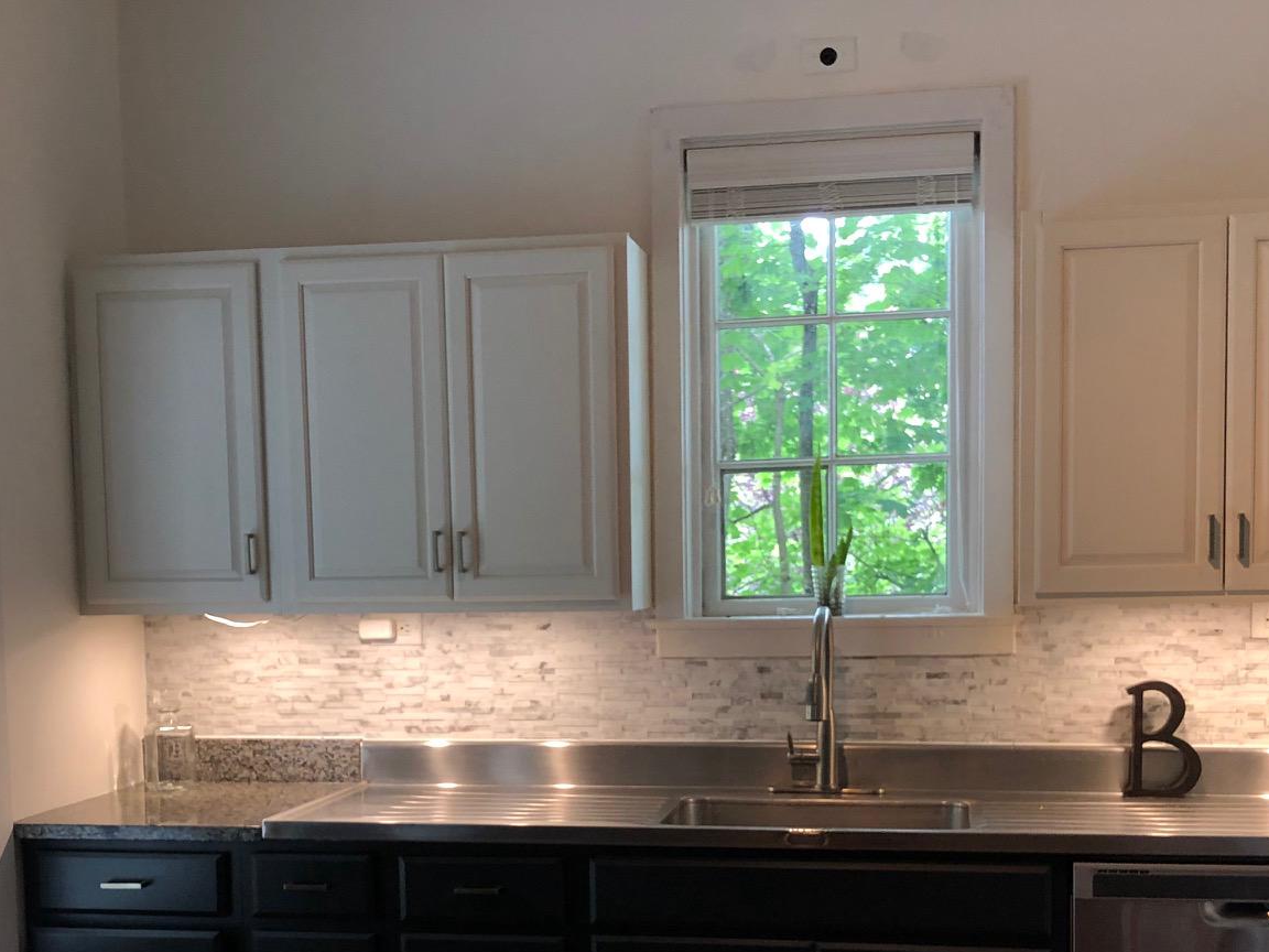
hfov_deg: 38.9
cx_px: 597
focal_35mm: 49
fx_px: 1796
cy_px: 726
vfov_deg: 29.2
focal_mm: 4
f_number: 1.8
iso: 40
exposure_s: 1/20
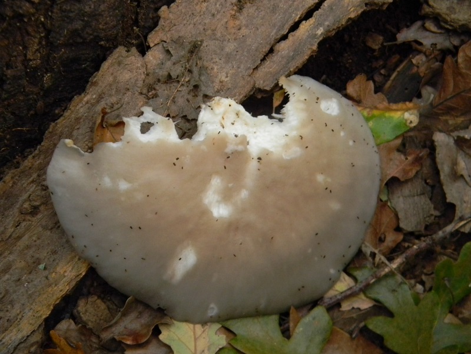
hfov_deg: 34.3
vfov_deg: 26.1
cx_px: 236
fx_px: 762
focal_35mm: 56
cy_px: 177
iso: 400
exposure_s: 1/17.5
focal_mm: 10.1
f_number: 4.1
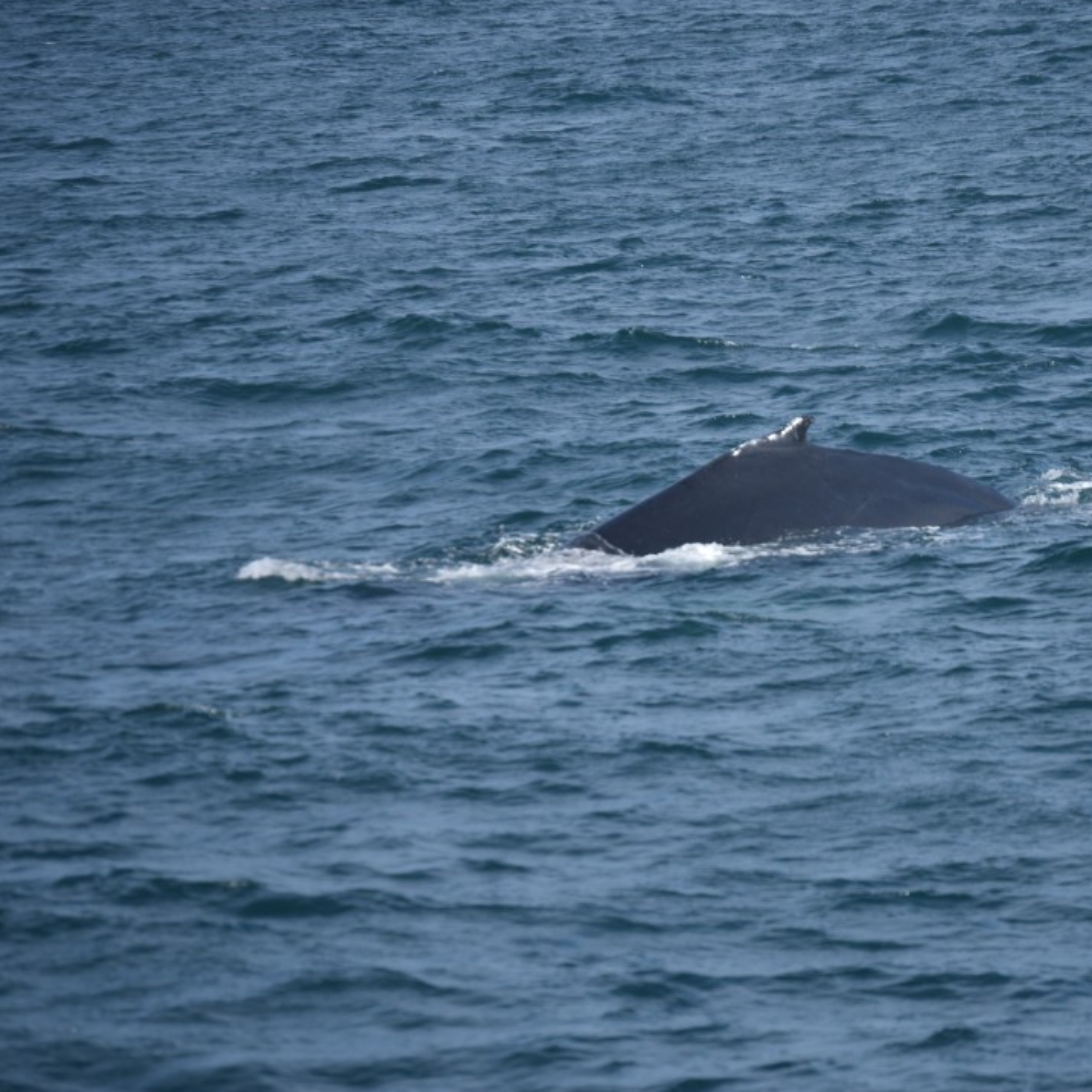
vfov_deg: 5.9
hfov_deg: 5.9
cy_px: 547
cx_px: 775
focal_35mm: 298
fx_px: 10623
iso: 200
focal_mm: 155
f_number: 5.6
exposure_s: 1/1600
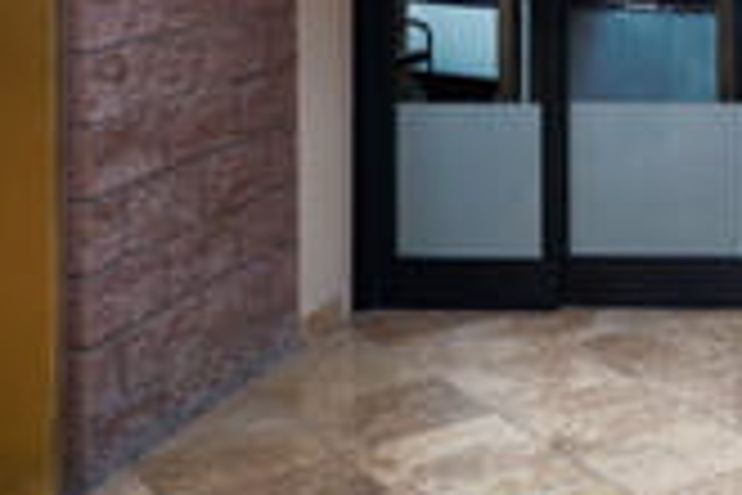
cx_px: 1034
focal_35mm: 81
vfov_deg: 15.9
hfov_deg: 21.8
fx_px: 1669
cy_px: -162
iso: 100
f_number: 16
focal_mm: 28
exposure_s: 6
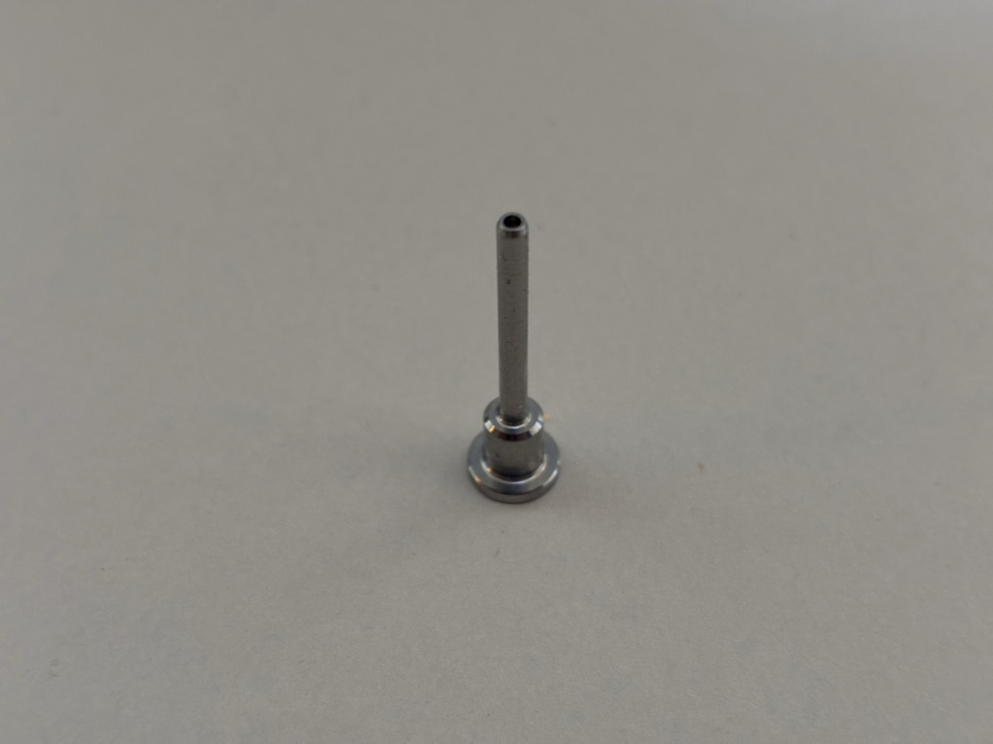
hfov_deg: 36.8
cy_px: 372
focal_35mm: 52
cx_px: 496
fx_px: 1492
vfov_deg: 28.0
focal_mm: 5.96
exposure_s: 1/40
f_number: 1.6
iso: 160
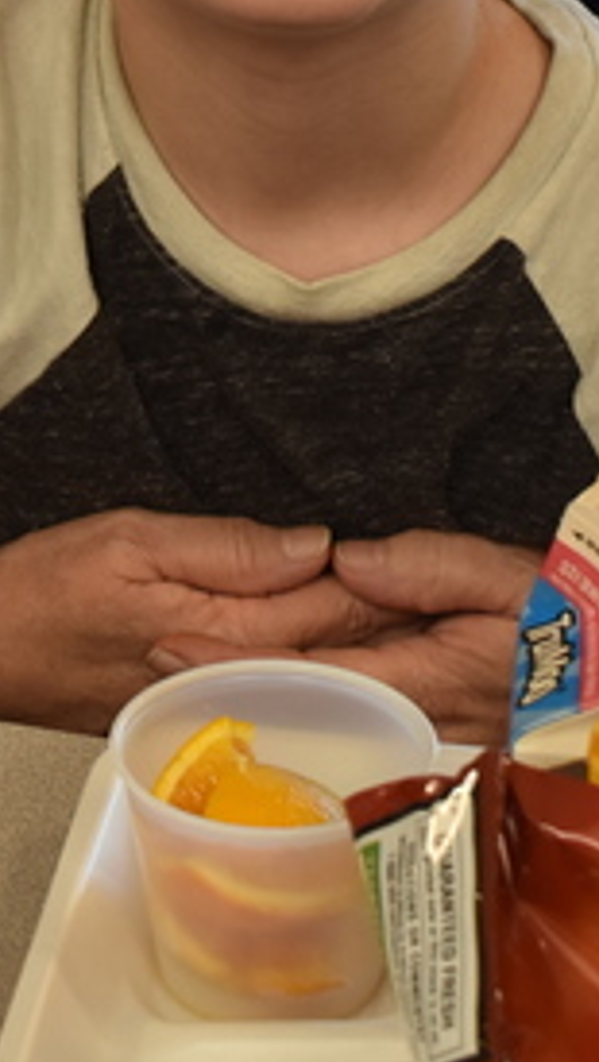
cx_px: 112
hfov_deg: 10.2
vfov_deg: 16.9
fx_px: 3355
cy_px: -324
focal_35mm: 119
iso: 320
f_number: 7.1
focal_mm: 26
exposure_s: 1/40
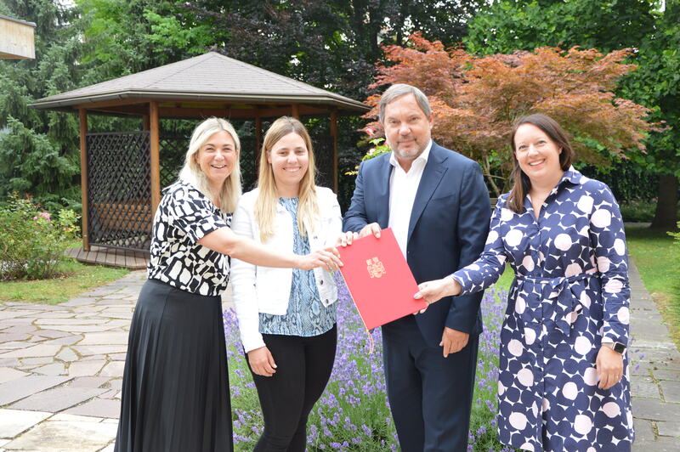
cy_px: 226
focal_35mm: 45
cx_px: 340
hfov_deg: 43.6
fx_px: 849
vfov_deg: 29.8
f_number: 4.2
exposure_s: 1/50
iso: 125
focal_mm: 30
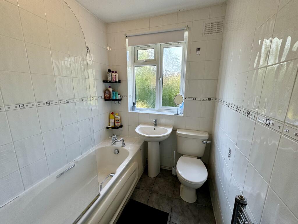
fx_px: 121
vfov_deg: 85.7
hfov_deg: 102.1
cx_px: 149
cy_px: 112
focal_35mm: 14
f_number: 2.2
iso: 64
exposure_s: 1/99
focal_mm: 2.22
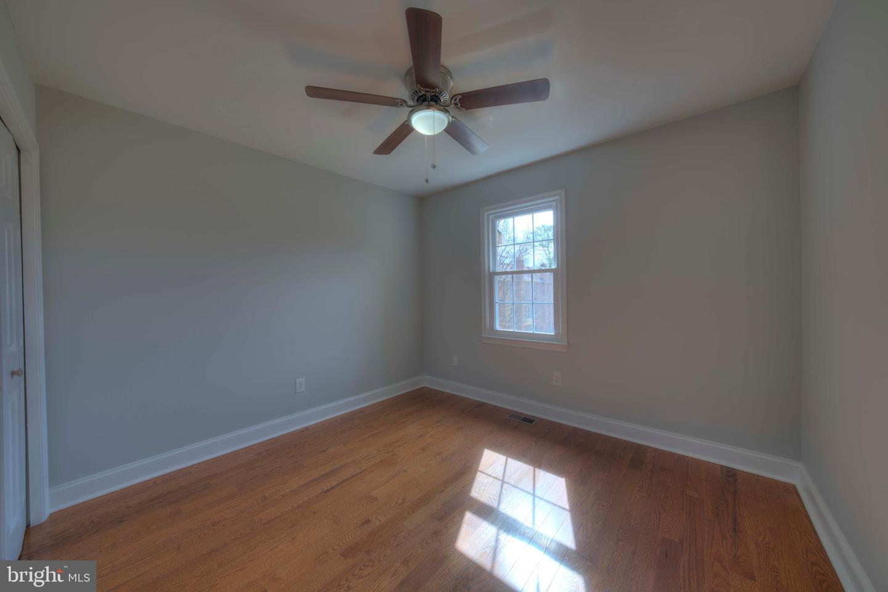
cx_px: 444
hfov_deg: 112.6
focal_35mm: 12
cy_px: 296
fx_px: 296
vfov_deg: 90.0
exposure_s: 1/10
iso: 100
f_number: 9
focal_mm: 12
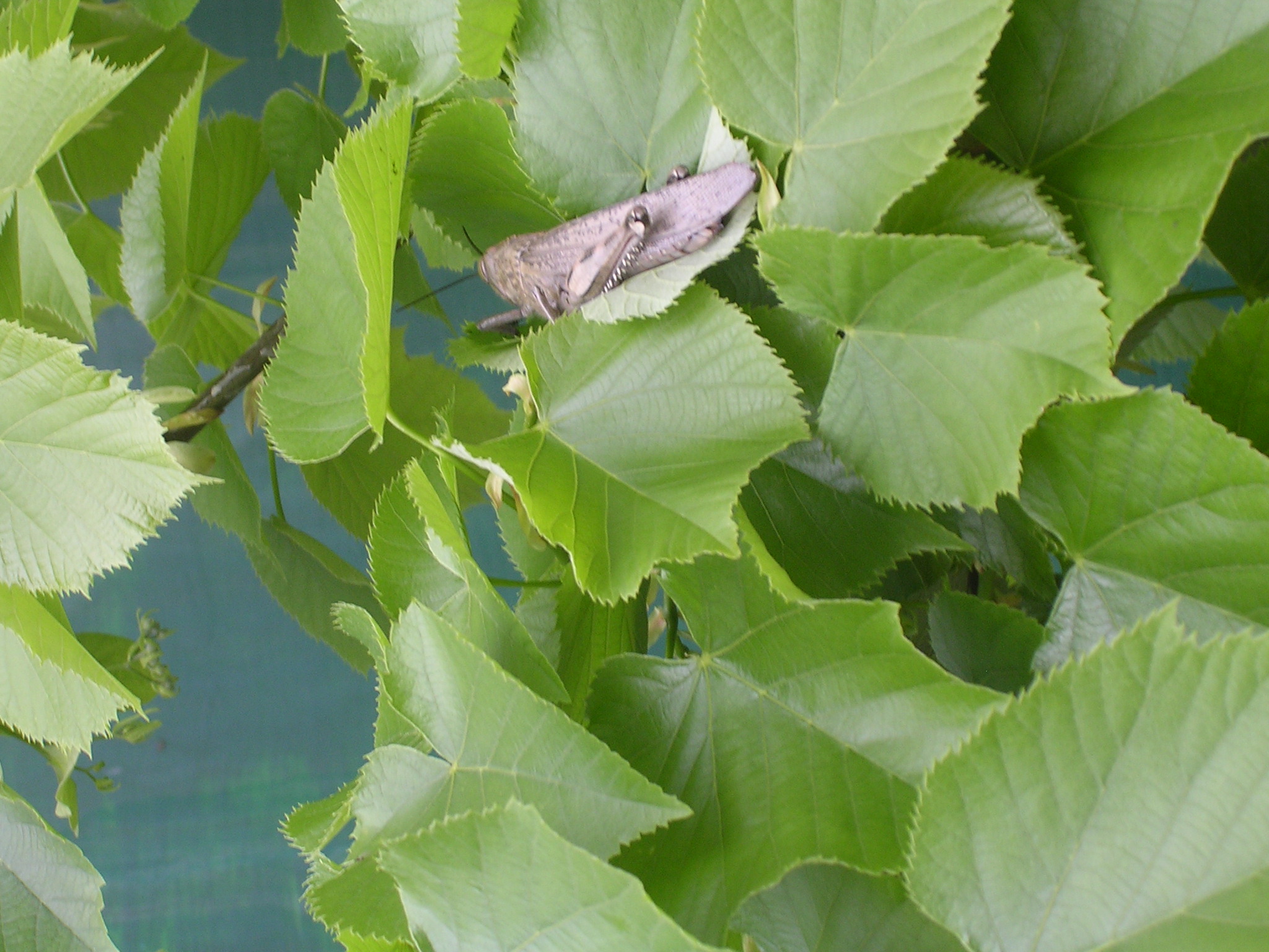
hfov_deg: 17.1
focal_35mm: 115
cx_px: 634
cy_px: 476
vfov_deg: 12.9
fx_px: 4216
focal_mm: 17.4
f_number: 4.9
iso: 100
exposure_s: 1/47.1
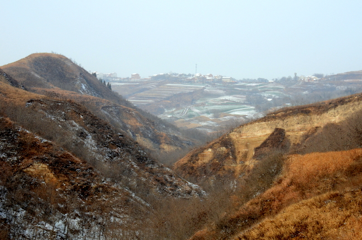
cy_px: 120
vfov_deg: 16.2
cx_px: 181
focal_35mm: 84
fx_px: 843
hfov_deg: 24.2
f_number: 11
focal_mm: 56
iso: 640
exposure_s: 1/320
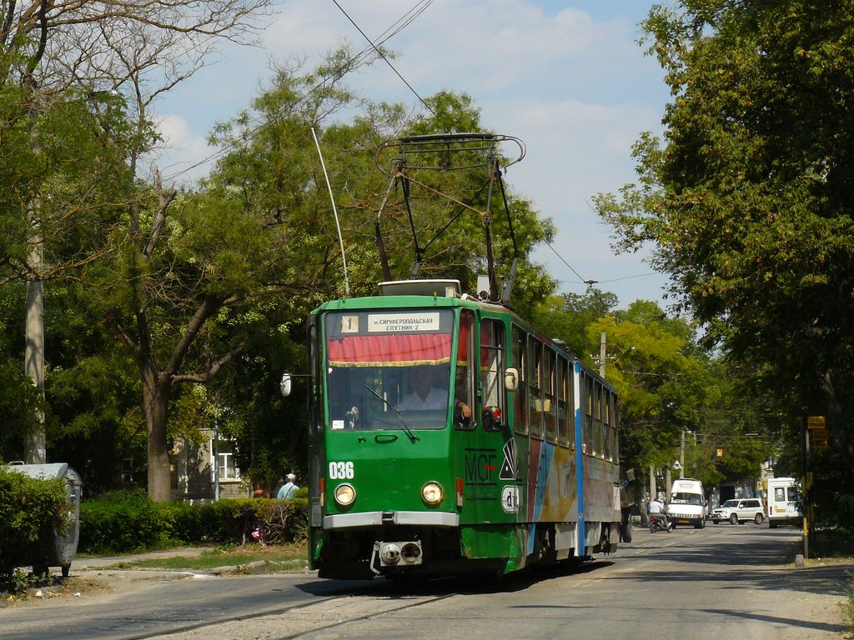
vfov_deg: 15.2
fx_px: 2393
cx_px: 427
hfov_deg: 20.2
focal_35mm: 97
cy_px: 320
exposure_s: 1/500
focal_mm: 16.2
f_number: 8
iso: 200
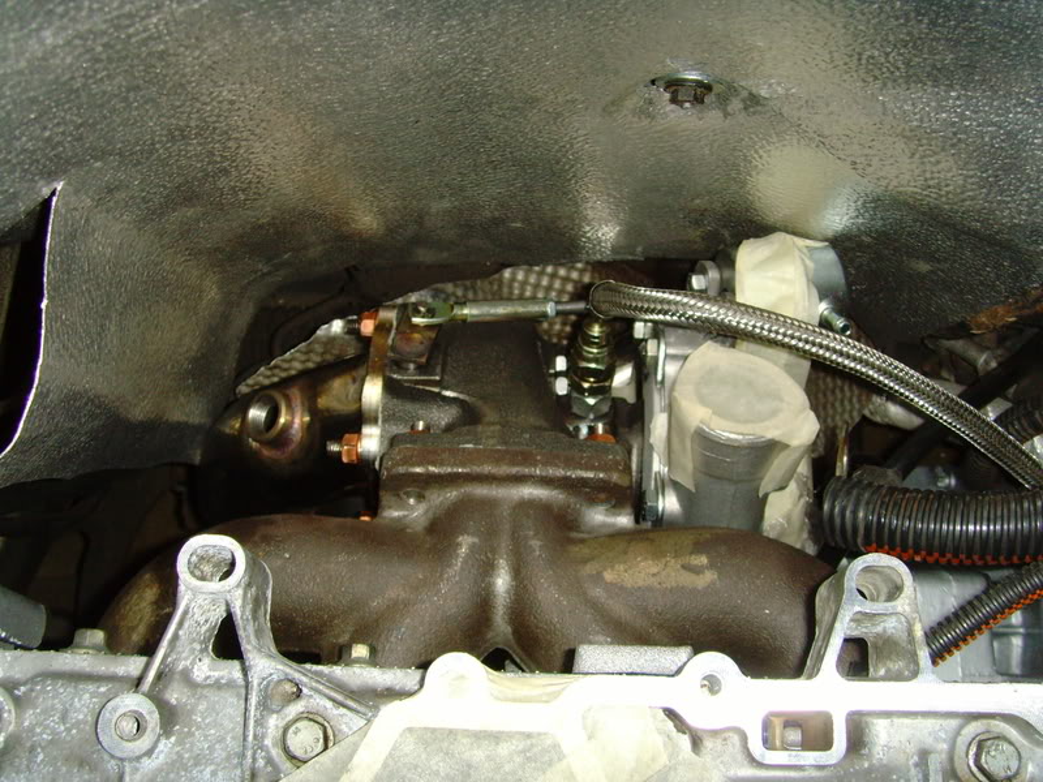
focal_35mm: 39
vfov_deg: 36.8
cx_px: 522
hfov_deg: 47.9
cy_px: 391
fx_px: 1175
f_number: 3.5
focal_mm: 6.6
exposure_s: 1/45
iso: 200
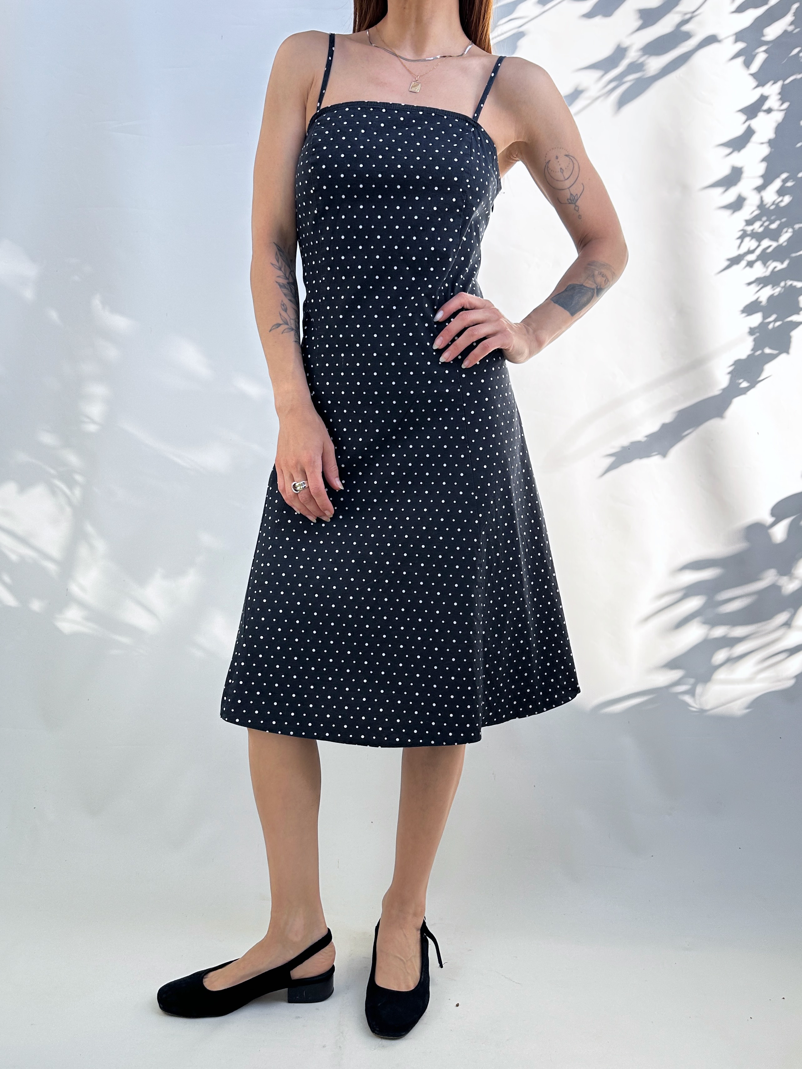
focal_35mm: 24
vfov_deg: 71.6
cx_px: 401
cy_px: 534
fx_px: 741
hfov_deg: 56.8
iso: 80
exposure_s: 1/903
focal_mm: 6.86
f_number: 1.78
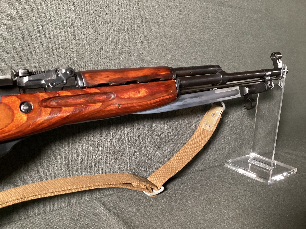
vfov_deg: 45.4
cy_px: 114
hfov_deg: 58.3
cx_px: 153
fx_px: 274
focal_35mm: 31
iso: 400
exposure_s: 1/25
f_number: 2.4
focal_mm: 3.3
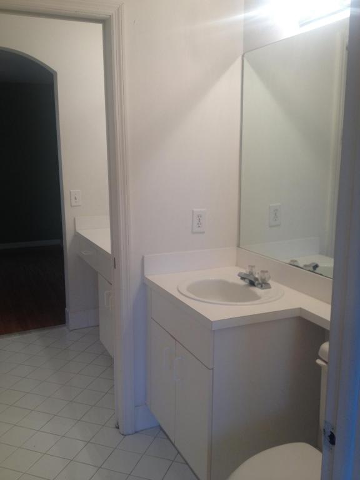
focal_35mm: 35
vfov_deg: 52.6
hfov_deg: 40.7
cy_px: 240
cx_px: 180
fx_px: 485
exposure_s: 1/40
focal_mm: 4.28
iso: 64
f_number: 2.4
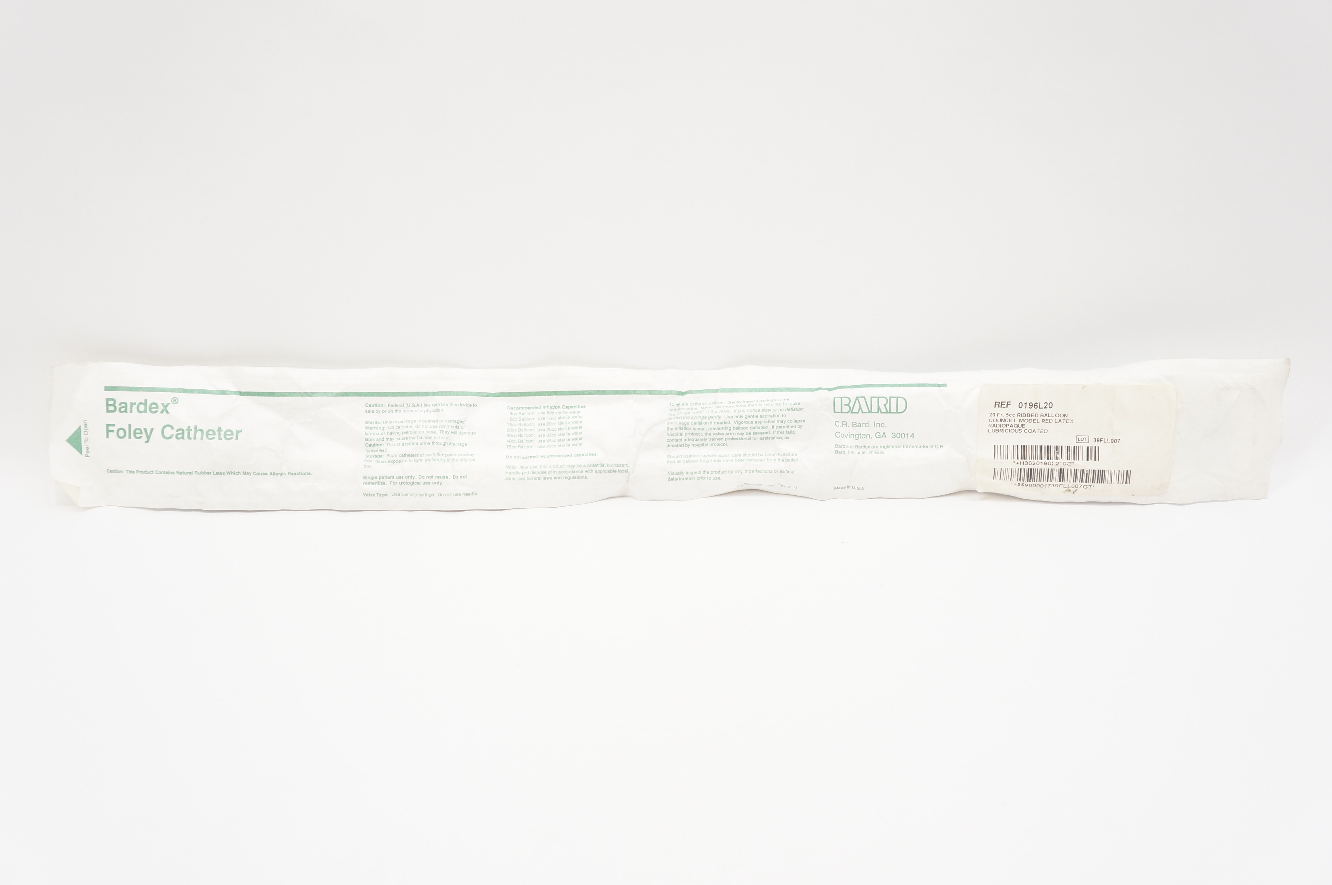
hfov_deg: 55.2
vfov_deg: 38.3
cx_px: 666
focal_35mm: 34
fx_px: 1275
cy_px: 442
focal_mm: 23
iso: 400
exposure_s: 1/60
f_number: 5
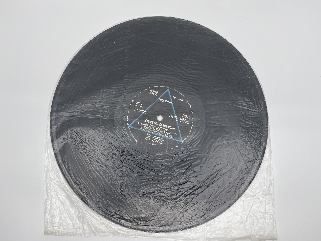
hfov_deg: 67.3
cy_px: 122
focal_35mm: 26
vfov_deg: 53.1
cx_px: 158
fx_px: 241
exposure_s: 1/413
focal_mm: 5.1
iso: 32
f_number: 1.6
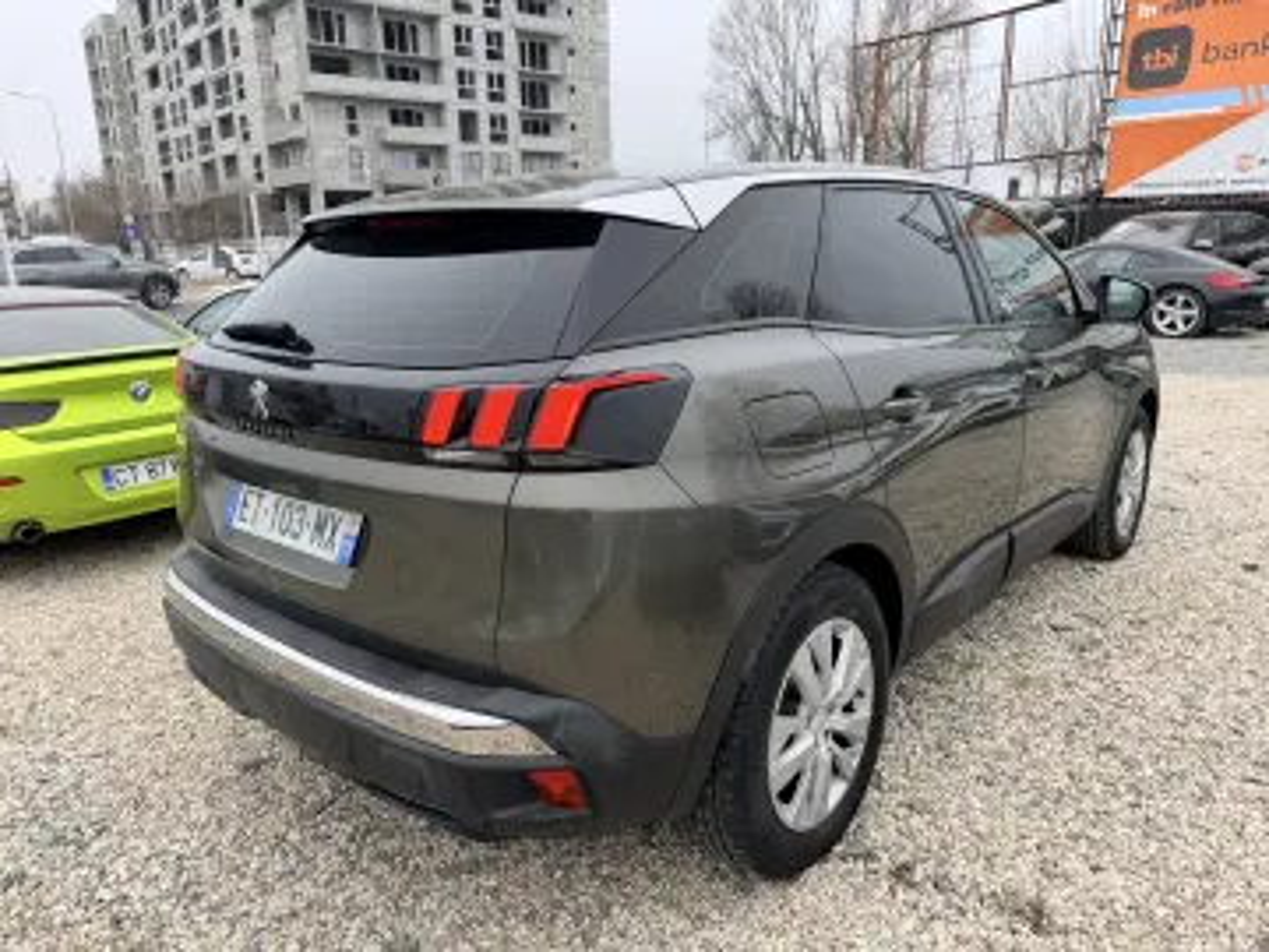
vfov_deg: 56.8
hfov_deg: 71.6
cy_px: 476
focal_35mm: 24
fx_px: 880
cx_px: 634
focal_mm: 6.76
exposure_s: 1/174
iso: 64
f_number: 1.78
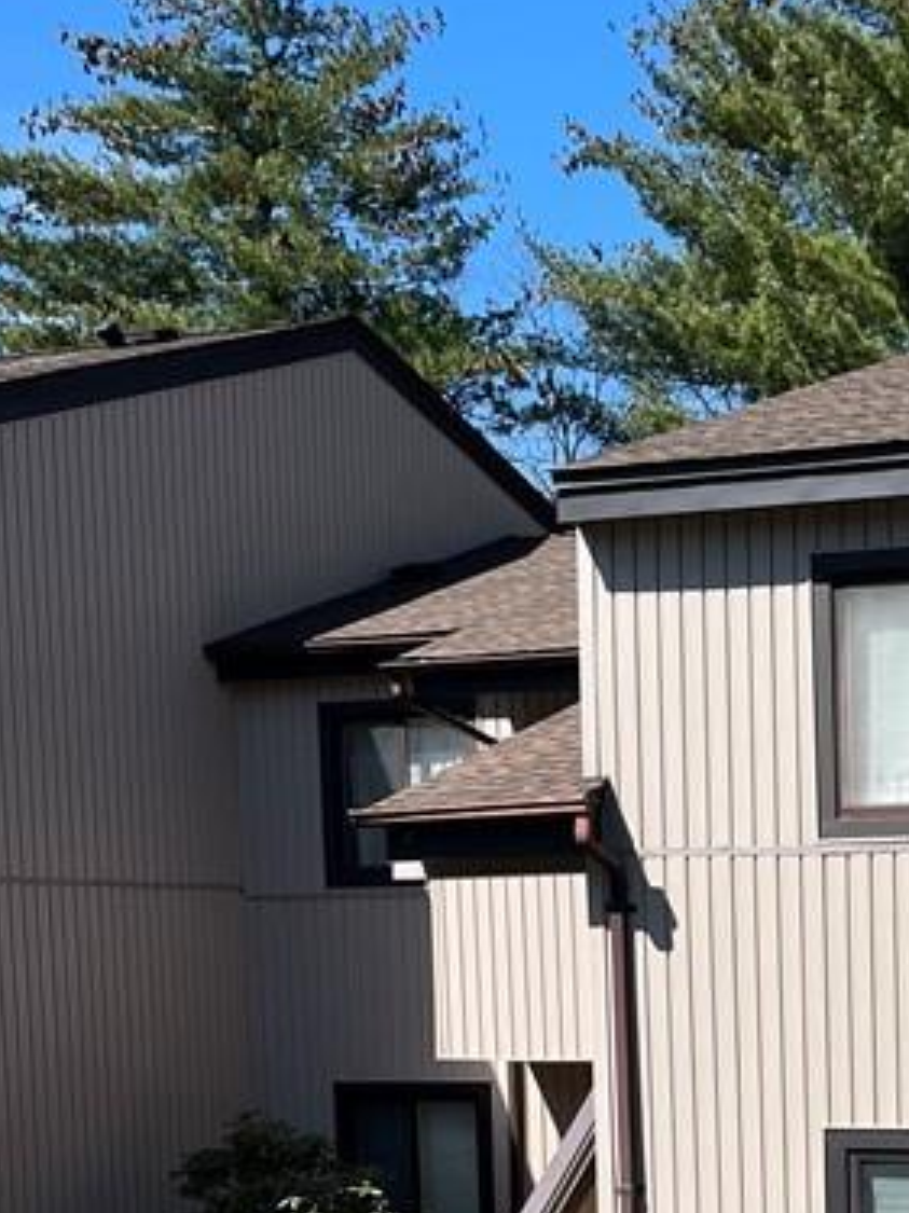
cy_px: 1145
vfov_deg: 26.3
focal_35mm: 71
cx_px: 1016
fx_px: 2487
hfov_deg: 19.8
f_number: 1.6
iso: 50
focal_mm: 5.1
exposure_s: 1/2632
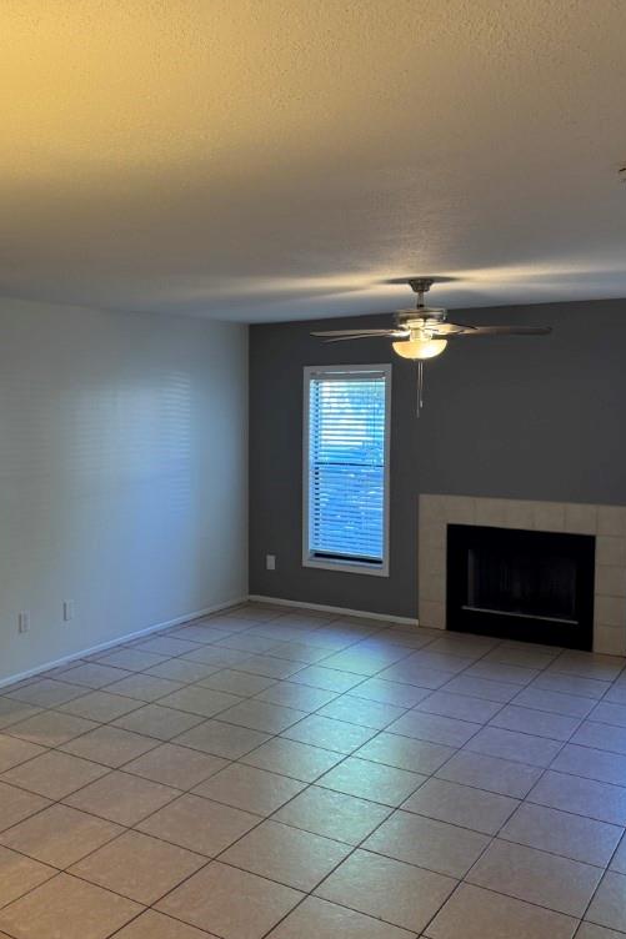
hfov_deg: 37.8
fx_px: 887
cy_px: 470
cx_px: 150
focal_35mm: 34
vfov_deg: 55.8
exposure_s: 1/120
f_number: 1.78
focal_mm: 6.76
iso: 200
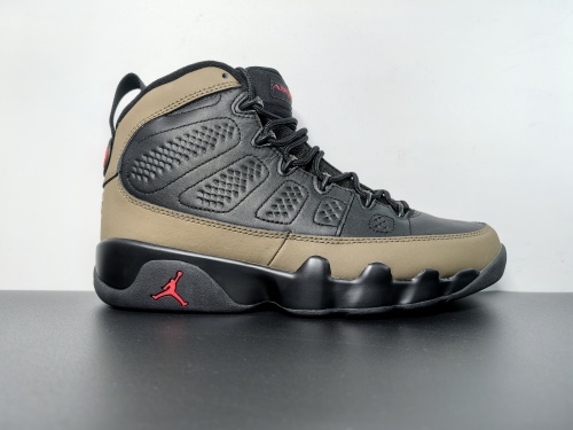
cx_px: 286
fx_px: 447
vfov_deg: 51.4
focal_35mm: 27
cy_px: 215
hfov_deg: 65.3
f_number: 2
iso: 50
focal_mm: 6.98
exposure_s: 1/340
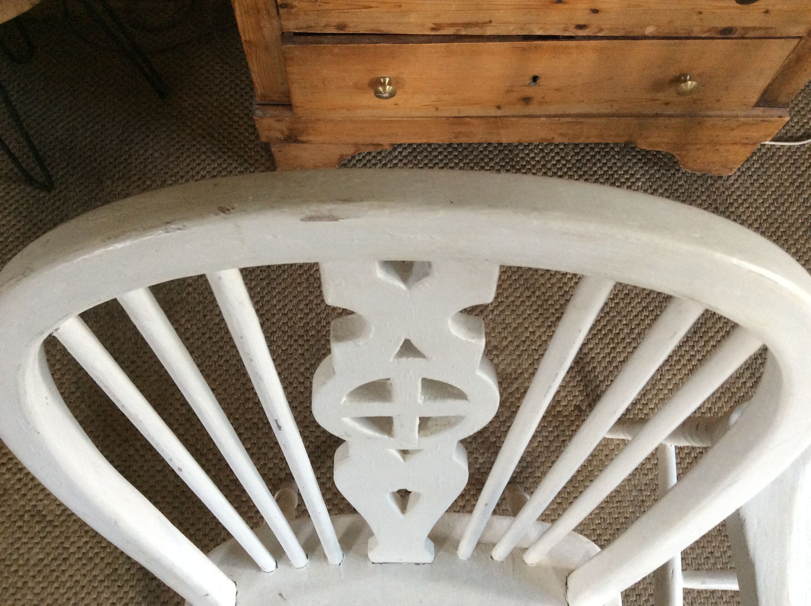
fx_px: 749
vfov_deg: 44.1
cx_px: 406
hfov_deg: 56.9
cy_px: 303
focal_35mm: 32
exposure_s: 1/25
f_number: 2.4
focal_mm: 3.3
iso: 160
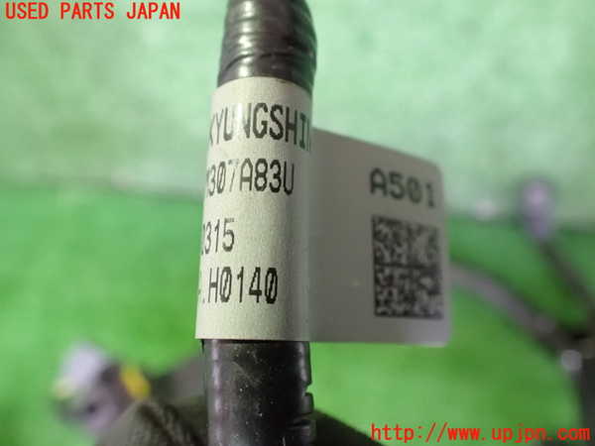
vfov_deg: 46.8
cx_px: 298
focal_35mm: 30
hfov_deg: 60.0
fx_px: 516
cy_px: 223
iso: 1600
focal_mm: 5.4
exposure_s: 1/30
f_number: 2.3
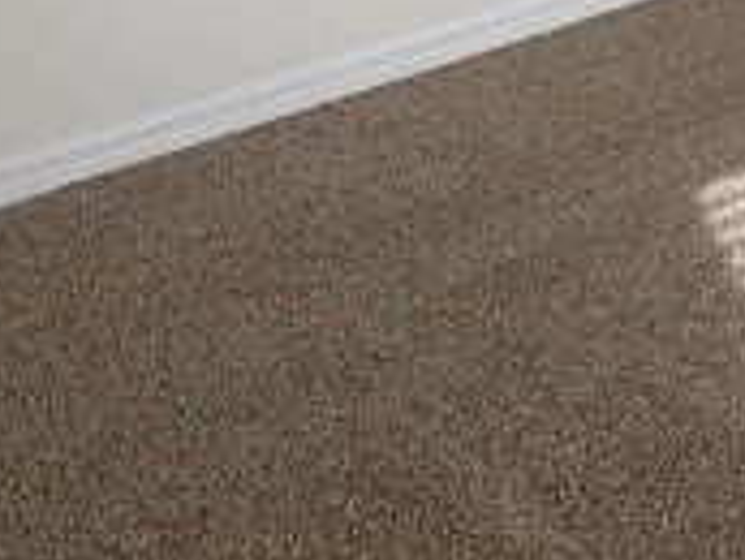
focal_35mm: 83
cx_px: 965
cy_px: -569
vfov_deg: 14.6
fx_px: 1788
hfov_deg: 21.3
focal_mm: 2.22
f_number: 2.2
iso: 40
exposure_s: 1/240
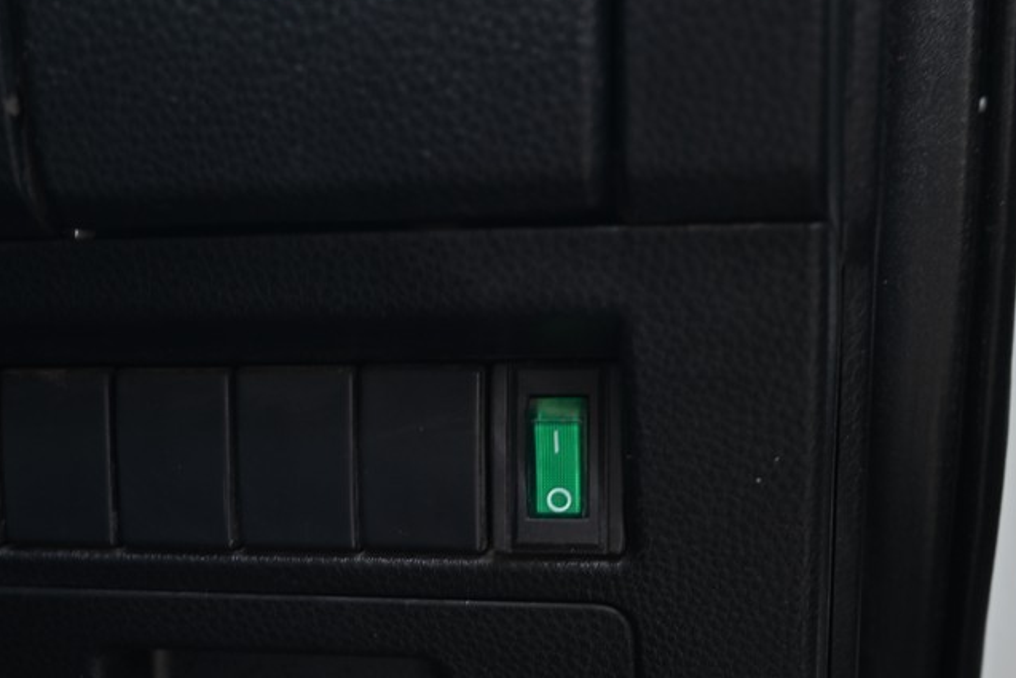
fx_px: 1609
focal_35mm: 57
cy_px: 485
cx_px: 412
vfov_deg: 23.6
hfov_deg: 34.9
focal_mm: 33
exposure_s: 1/10
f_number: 4.8
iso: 200
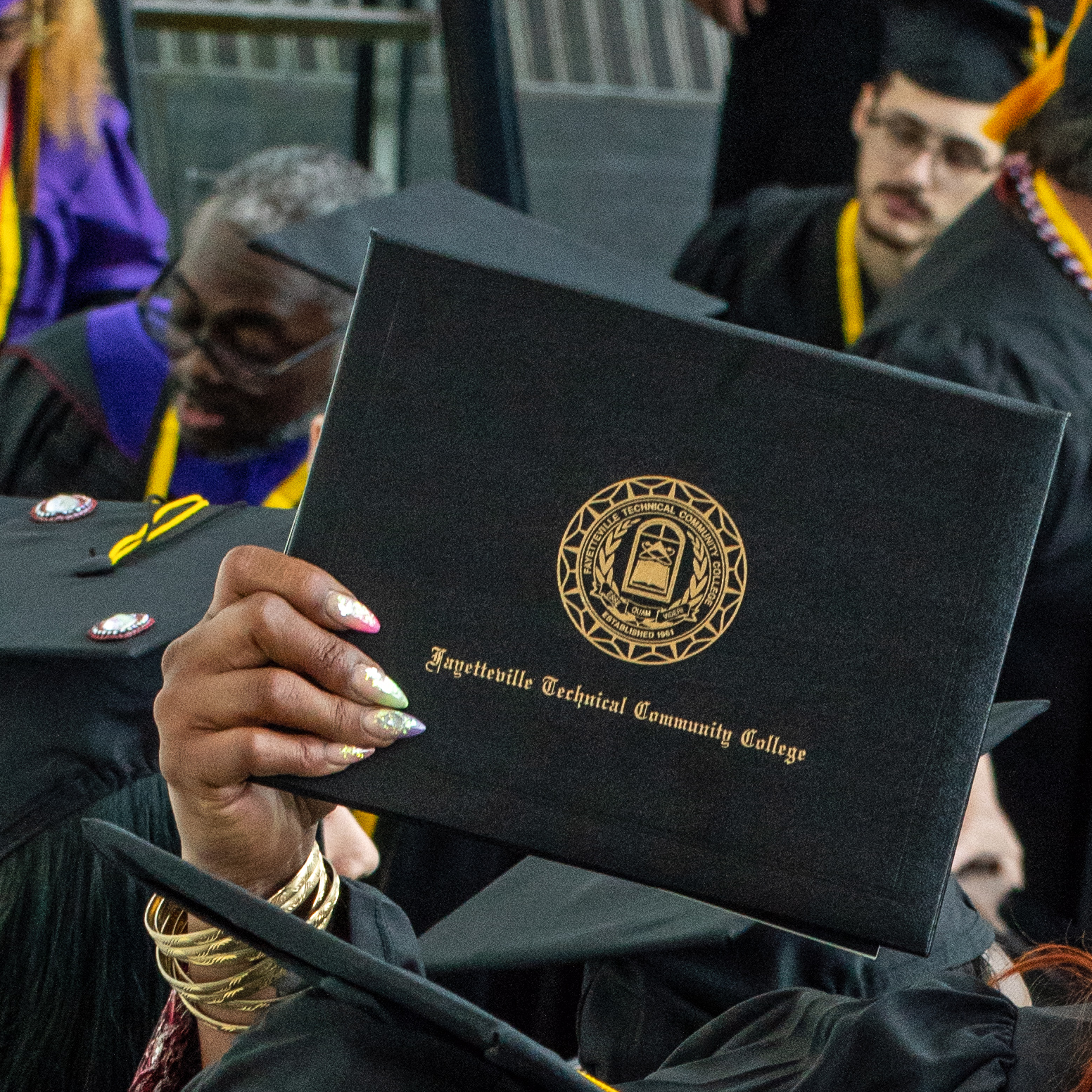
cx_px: 1018
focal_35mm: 345
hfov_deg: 5.1
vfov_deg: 5.0
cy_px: 1845
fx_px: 12313
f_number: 8
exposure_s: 1/180
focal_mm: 70
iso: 800
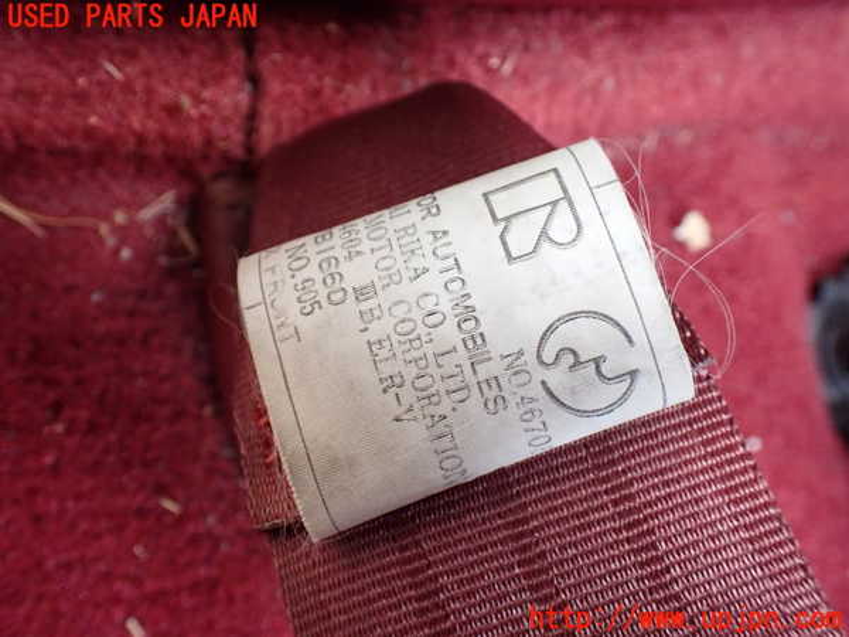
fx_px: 736
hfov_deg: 60.0
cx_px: 424
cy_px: 318
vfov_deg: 46.8
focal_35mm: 30
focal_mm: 5.4
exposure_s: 1/100
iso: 800
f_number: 2.3
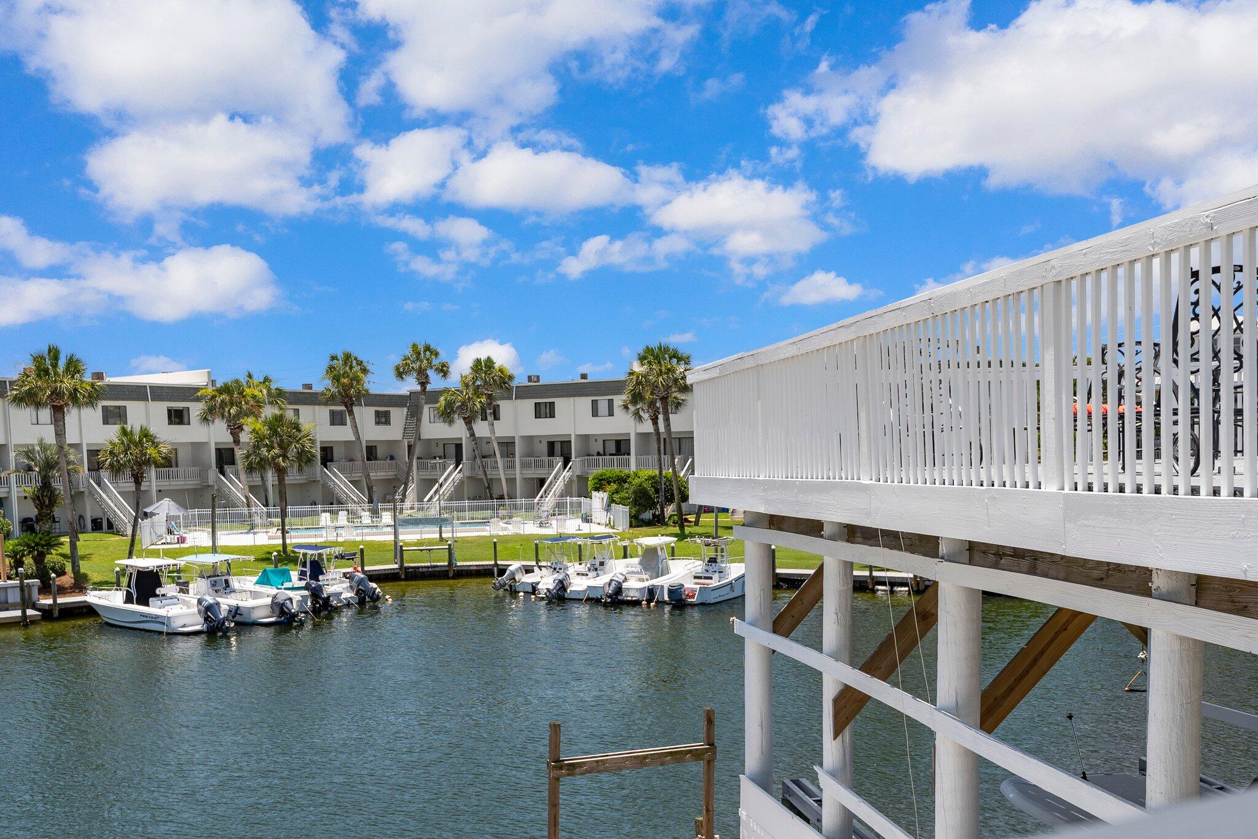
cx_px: 629
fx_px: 1258
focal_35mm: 36
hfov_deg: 53.1
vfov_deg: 36.9
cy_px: 420
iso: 50
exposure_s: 1/400
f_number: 4
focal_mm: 24
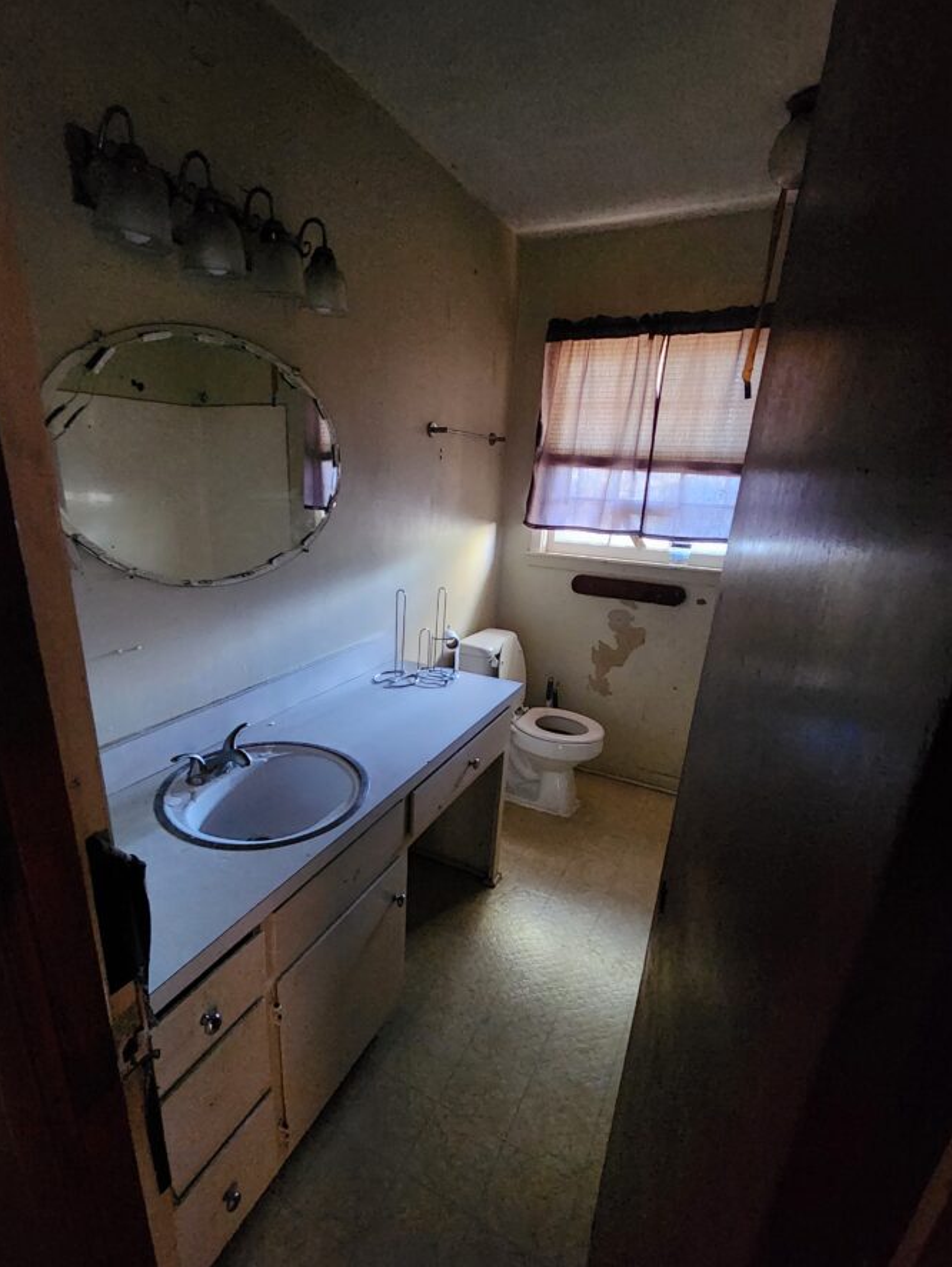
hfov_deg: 81.3
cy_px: 684
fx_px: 550
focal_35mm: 15
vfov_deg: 97.9
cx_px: 406
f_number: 2.2
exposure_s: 1/24
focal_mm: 2.2
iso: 1600
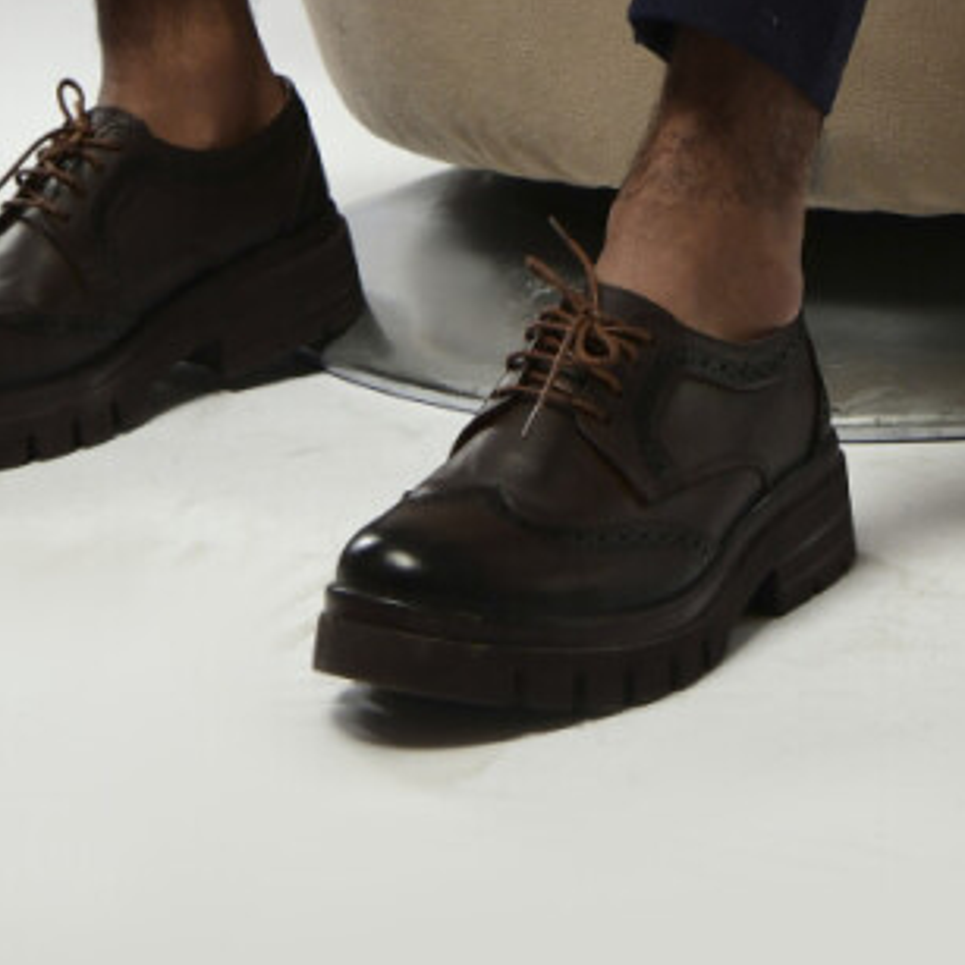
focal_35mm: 133
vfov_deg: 12.0
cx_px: 748
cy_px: -792
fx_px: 4195
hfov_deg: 13.1
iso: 400
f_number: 5.6
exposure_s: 1/125
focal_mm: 40
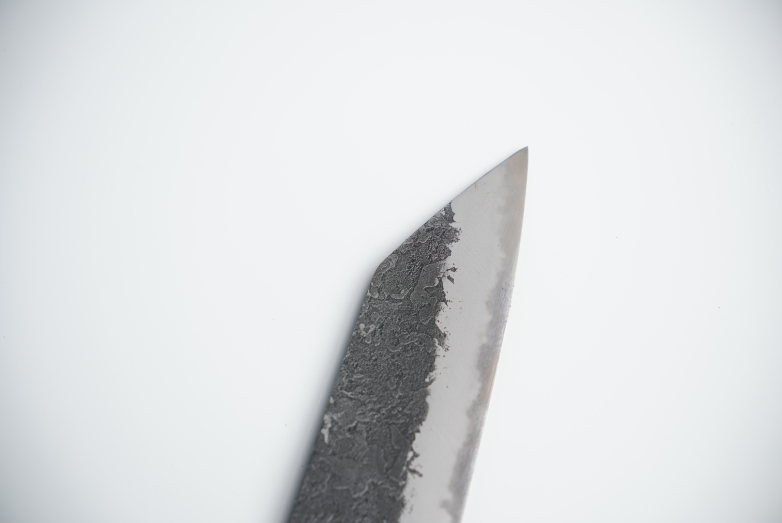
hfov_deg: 27.0
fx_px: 1630
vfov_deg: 18.2
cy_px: 262
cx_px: 391
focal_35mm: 75
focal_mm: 50
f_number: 3.5
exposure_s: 1/500
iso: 250
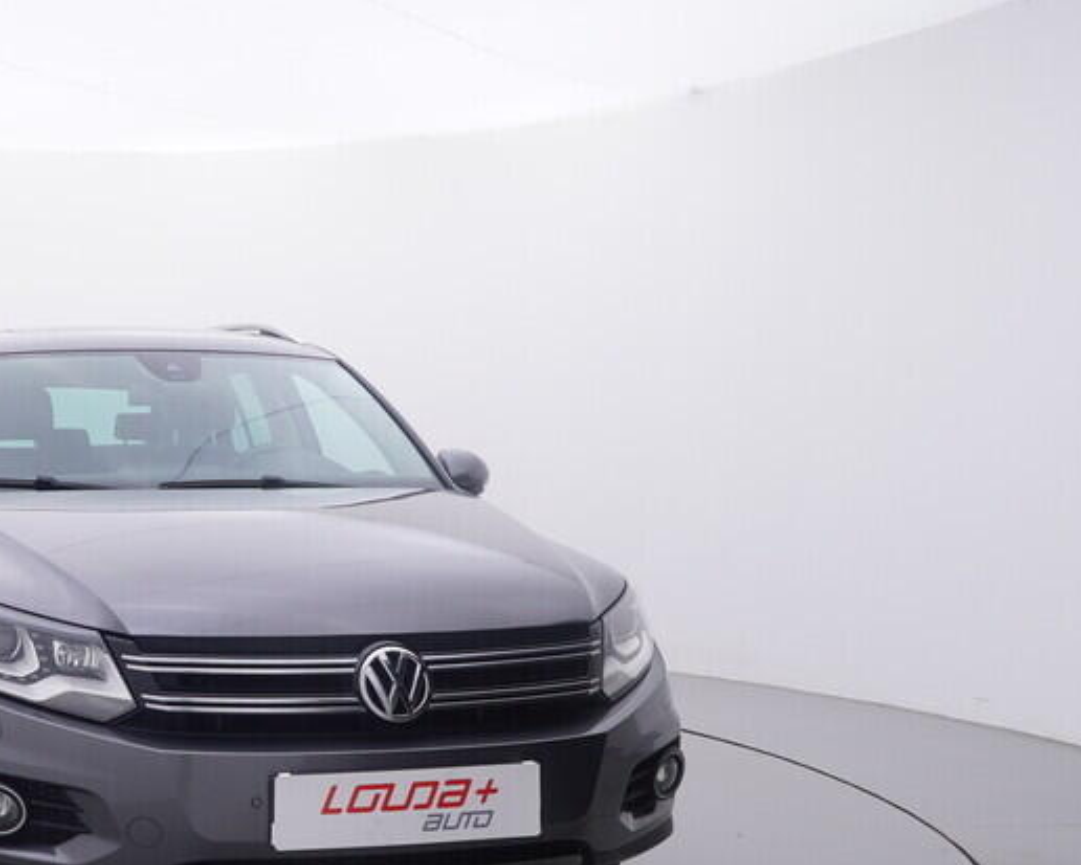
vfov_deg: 35.2
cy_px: 609
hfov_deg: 39.7
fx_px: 1342
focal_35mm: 42
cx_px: 50
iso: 200
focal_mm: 15
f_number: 5
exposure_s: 1/80
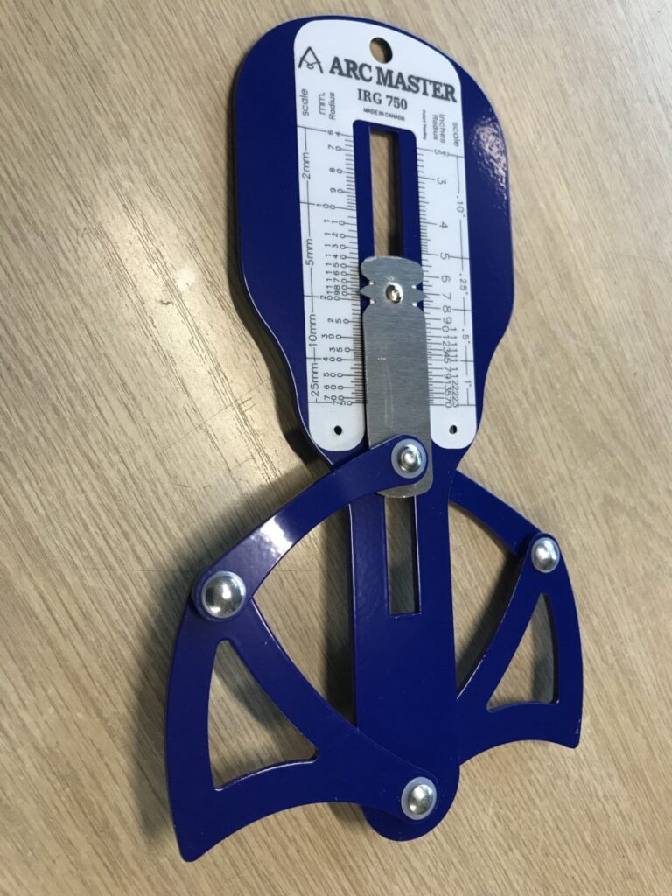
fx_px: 725
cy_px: 448
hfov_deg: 49.7
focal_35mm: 28
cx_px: 336
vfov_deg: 63.4
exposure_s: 1/33
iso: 32
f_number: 1.8
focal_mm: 3.99
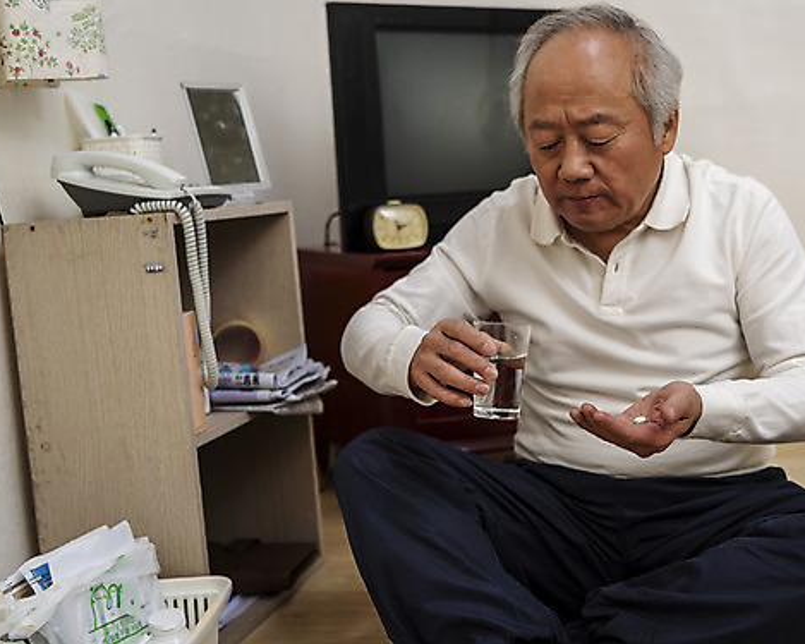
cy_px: 302
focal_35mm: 48
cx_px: 495
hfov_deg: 38.6
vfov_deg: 31.4
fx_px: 1143
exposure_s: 1/125
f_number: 2.8
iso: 200
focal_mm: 40
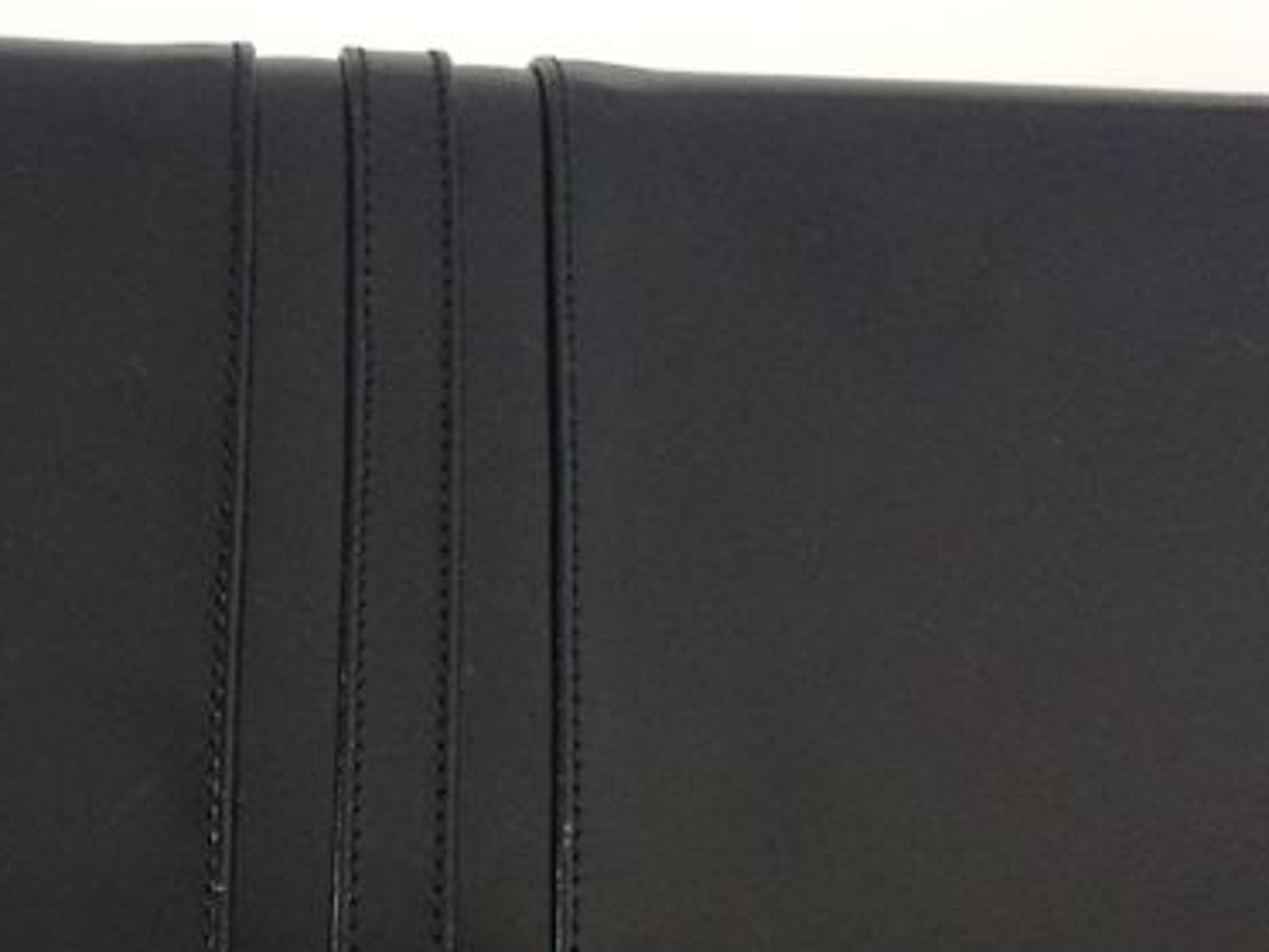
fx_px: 2859
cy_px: 904
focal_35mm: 78
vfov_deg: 18.5
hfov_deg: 24.8
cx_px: 324
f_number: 2.2
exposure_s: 1/20
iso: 320
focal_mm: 4.15
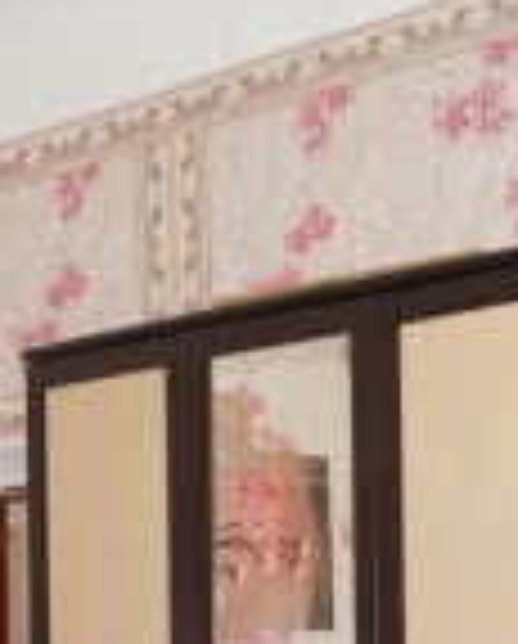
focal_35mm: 115
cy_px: 777
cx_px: 203
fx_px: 2197
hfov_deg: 13.4
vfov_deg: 16.0
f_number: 4
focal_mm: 18
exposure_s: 1/160
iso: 320
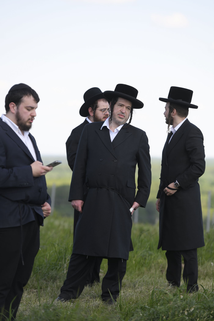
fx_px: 1560
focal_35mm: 175
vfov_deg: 11.7
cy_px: 160
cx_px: 107
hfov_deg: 7.8
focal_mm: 175
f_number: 4
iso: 125
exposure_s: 1/500
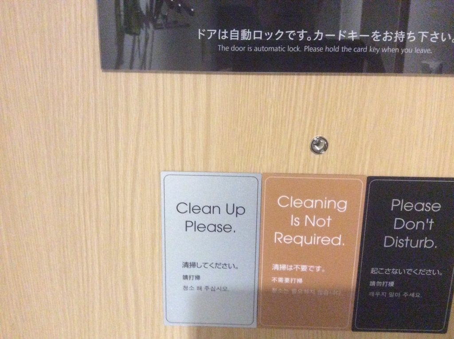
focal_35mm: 32
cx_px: 227
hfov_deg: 56.9
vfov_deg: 44.1
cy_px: 170
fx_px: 419
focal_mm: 3.3
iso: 500
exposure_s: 1/15
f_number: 2.4
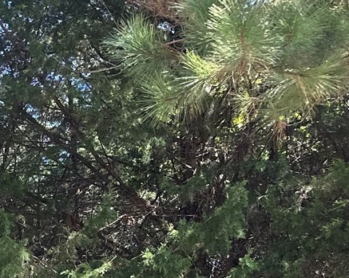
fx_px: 1063
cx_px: -323
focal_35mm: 103
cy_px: 465
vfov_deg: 13.7
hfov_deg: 15.4
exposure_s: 1/289
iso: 80
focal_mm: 6.86
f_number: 1.78
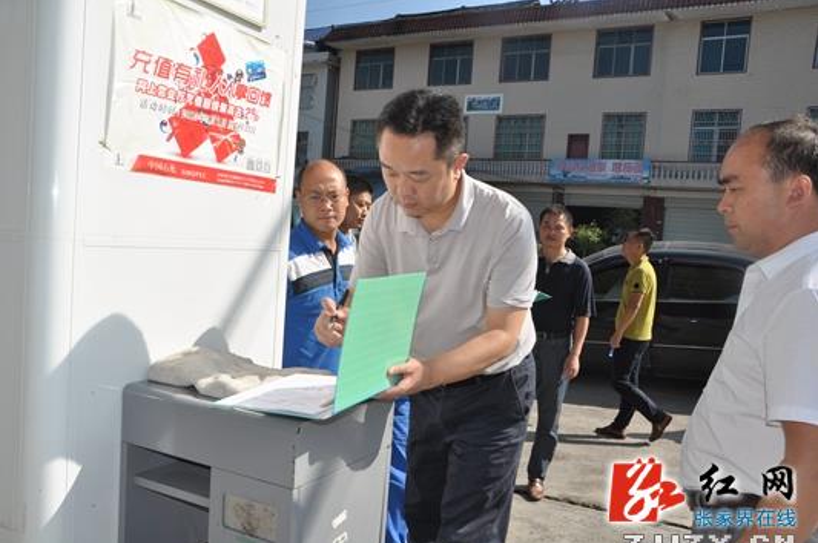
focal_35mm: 33
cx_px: 397
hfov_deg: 58.0
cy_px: 278
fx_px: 738
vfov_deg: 40.4
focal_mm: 21
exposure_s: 1/200
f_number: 11
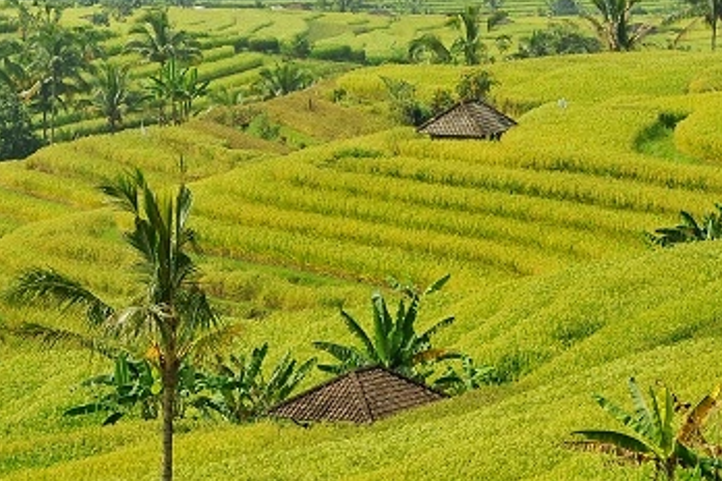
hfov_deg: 7.7
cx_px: 467
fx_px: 5395
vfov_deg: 5.1
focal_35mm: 269
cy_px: 98
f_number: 11
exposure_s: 1/250
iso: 200
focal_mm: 110
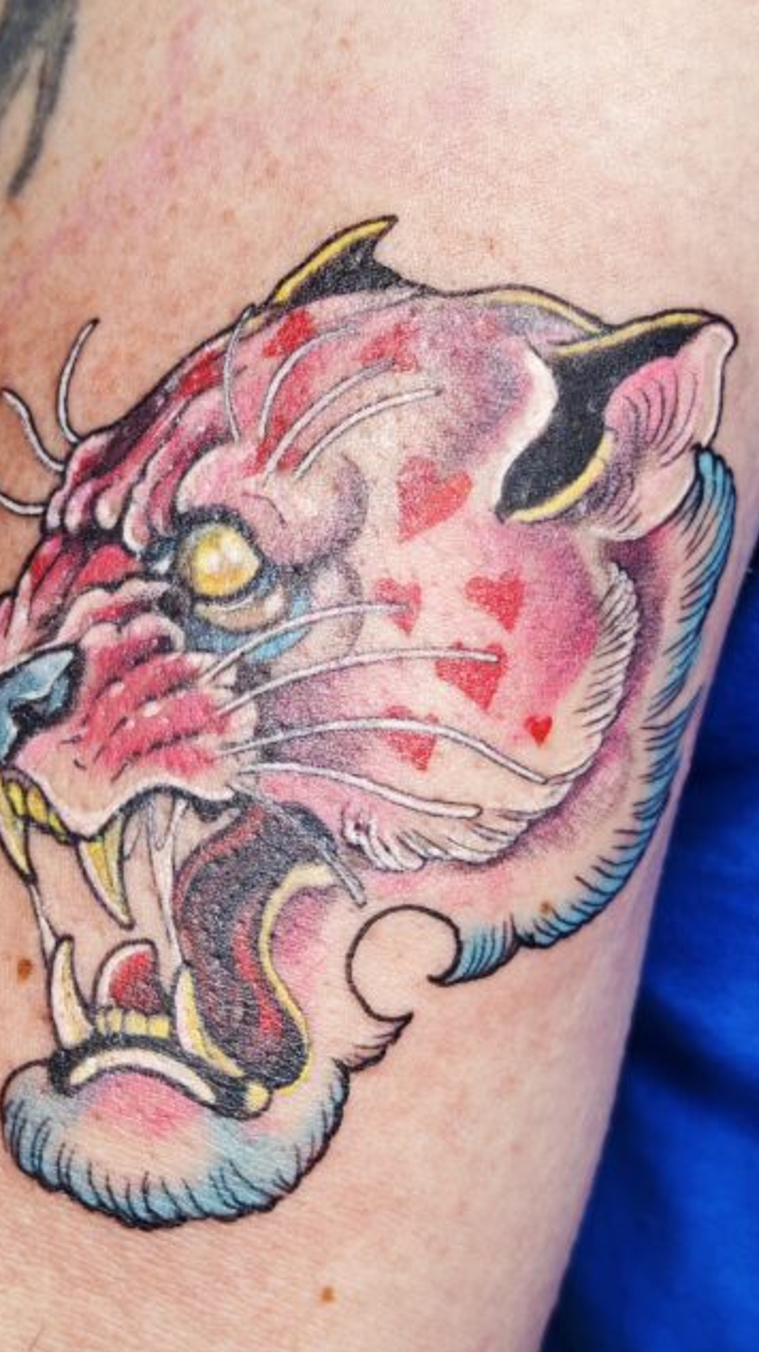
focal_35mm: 81
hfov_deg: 14.9
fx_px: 2902
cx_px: 224
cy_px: 665
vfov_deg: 26.2
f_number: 2
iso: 160
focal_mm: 8.72
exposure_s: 1/100
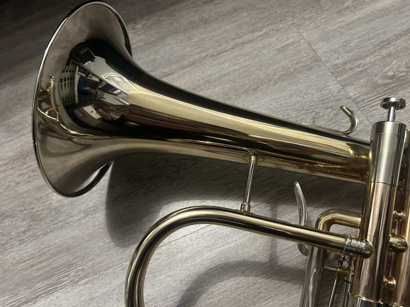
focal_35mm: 26
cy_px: 154
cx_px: 205
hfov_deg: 67.3
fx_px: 308
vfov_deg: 53.1
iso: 500
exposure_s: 1/33
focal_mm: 5.7
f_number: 1.5
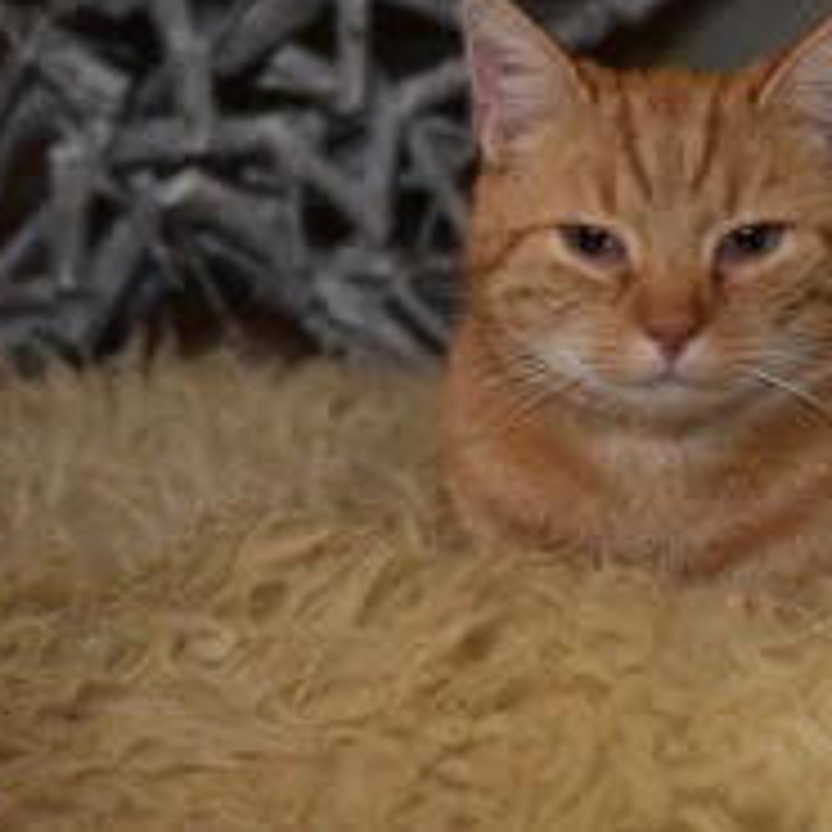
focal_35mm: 281
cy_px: 236
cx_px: 652
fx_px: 7641
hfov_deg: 6.2
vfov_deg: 6.2
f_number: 4.8
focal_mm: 102
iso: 3200
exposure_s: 1/30
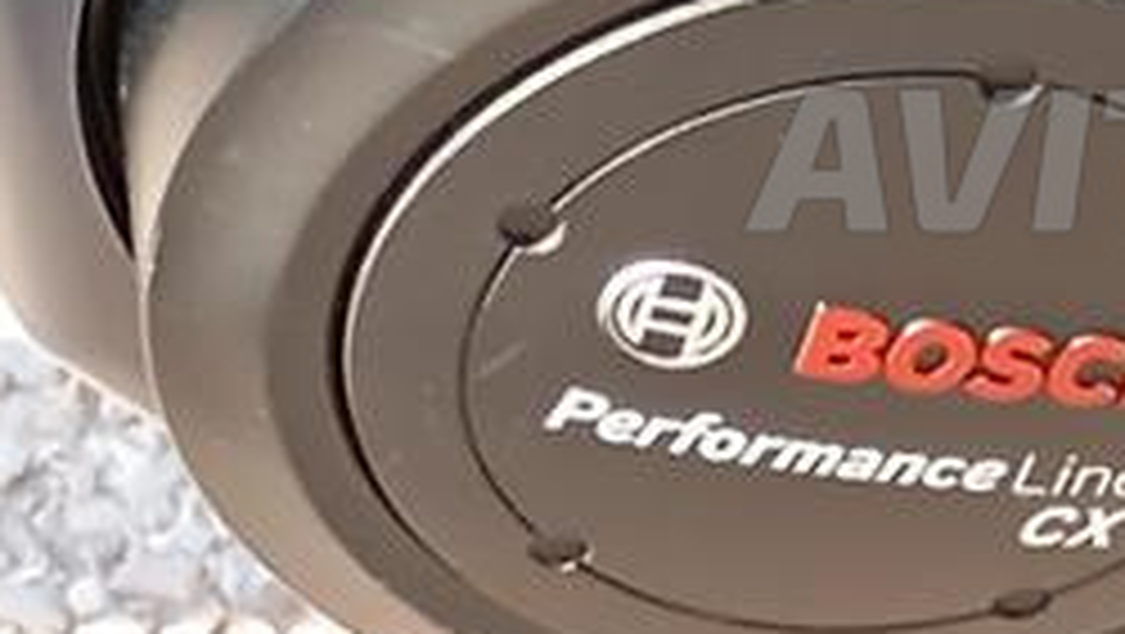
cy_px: 157
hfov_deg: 8.1
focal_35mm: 264
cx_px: 1168
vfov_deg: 4.6
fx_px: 7880
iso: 179
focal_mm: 4.27
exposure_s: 1/100
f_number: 1.8
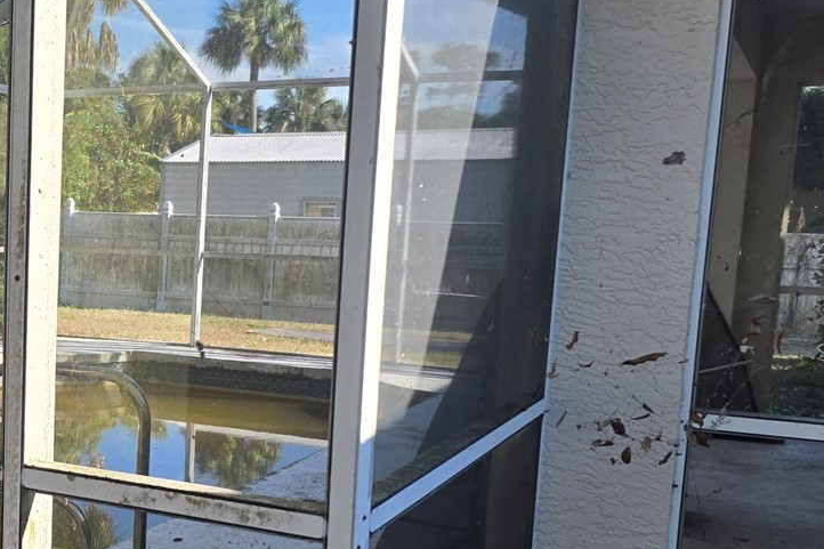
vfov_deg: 25.4
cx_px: 11
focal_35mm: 53
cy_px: 352
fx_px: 1213
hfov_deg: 34.4
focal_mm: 6.3
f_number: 1.7
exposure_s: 1/183
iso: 12
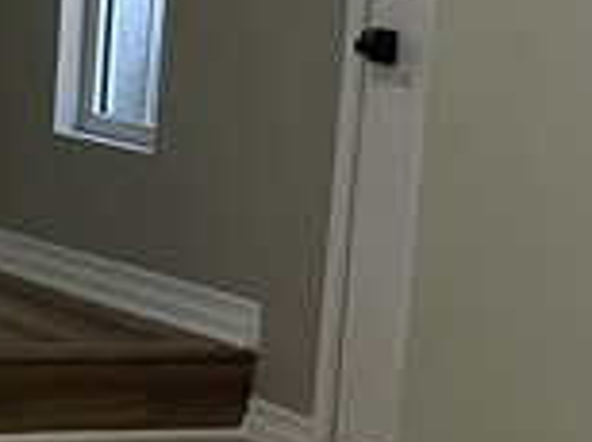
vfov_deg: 9.2
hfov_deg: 9.5
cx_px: -1207
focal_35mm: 160
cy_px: 154
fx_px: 2732
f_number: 1.78
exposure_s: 1/120
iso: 125
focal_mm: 6.86
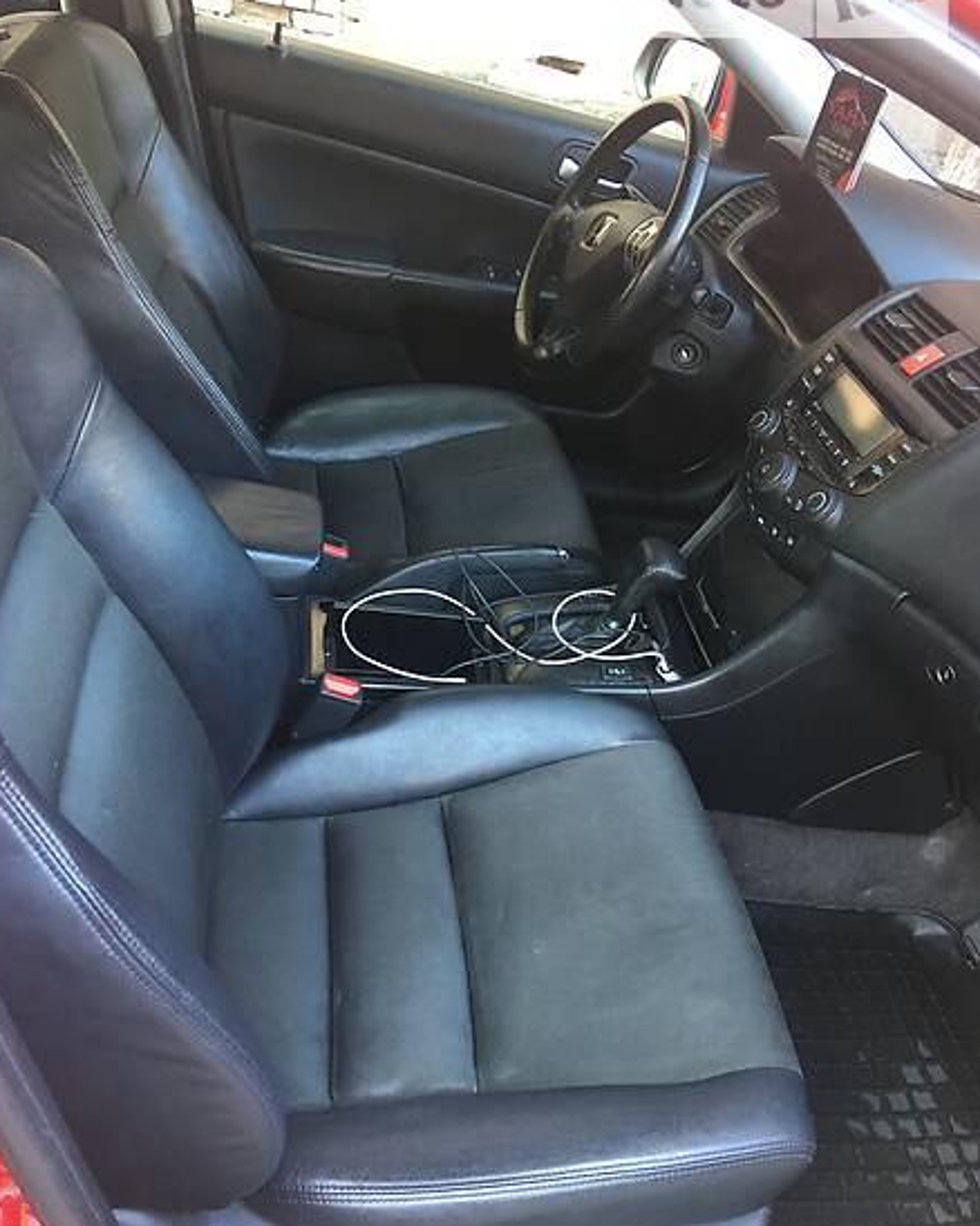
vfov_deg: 57.2
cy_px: 586
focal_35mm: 31
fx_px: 1125
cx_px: 479
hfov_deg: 47.1
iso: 64
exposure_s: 1/17
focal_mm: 4.2
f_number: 2.2
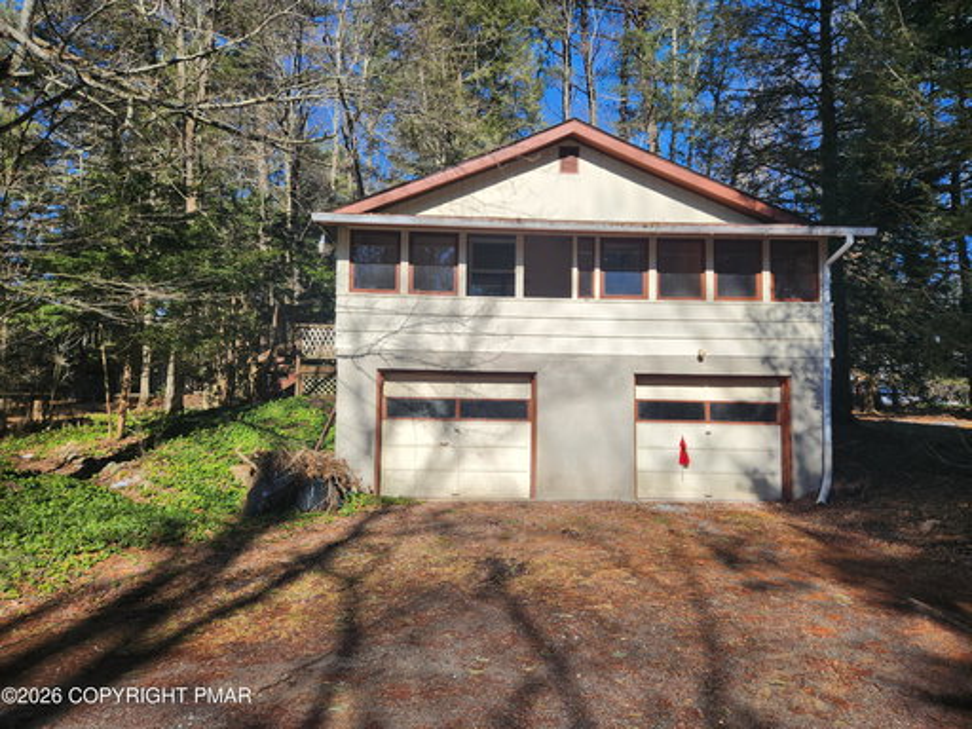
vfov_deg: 58.9
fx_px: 646
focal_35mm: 23
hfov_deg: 73.9
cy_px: 364
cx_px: 486
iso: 20
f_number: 1.8
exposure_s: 1/1208
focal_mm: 5.4
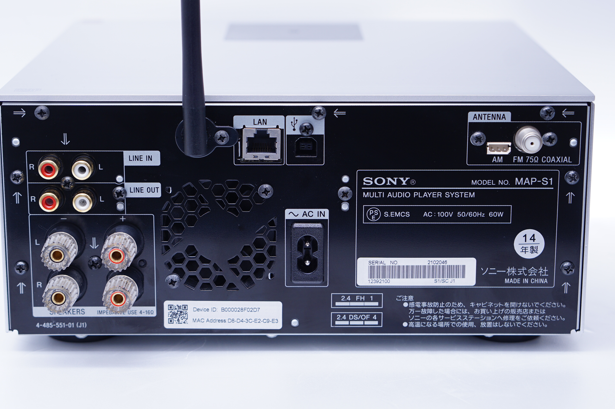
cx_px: 303
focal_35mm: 79
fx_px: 1348
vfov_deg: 17.2
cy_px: 206
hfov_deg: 25.7
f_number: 4
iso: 200
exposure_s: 1/60
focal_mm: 50
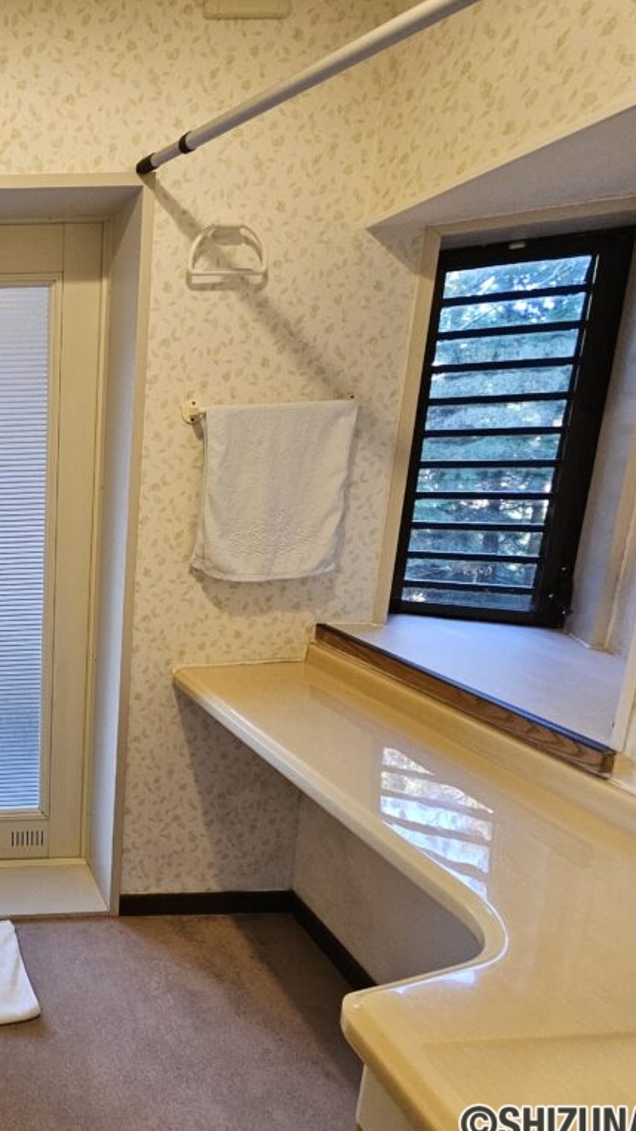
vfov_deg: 89.6
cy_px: 568
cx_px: -82
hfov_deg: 43.4
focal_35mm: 19
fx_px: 570
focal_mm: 2.2
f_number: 2.2
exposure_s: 1/100
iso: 400
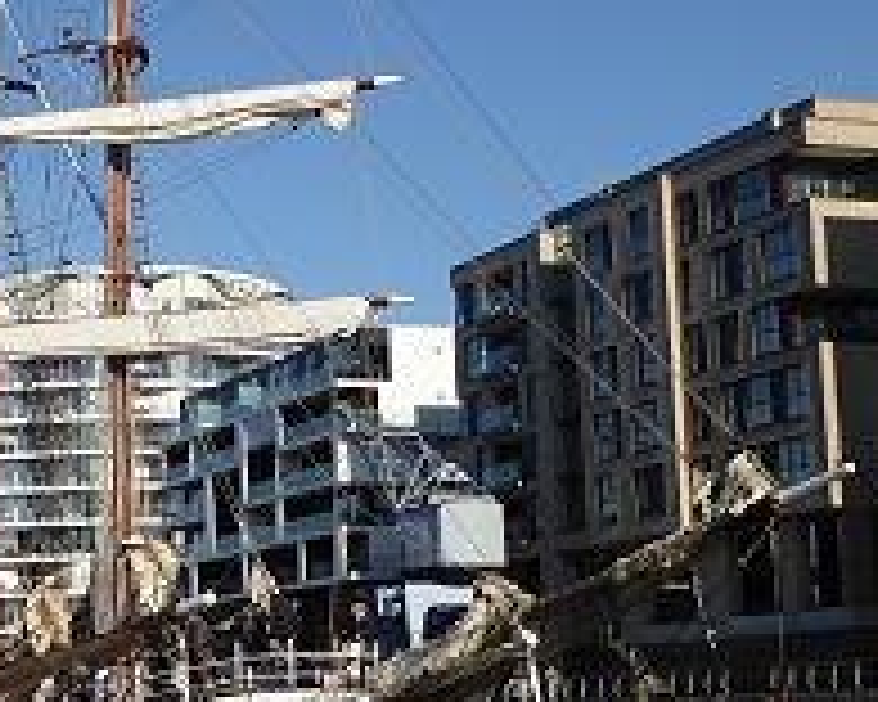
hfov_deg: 20.5
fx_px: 2391
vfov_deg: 16.7
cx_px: 126
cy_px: 351
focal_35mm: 92
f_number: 3.9
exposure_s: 1/1000
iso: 100
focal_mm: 7.8
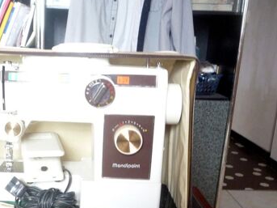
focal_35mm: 42
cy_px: 126
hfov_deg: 43.9
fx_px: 336
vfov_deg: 34.2
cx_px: 84
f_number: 3.3
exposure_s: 1/10
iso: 400
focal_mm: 5.2
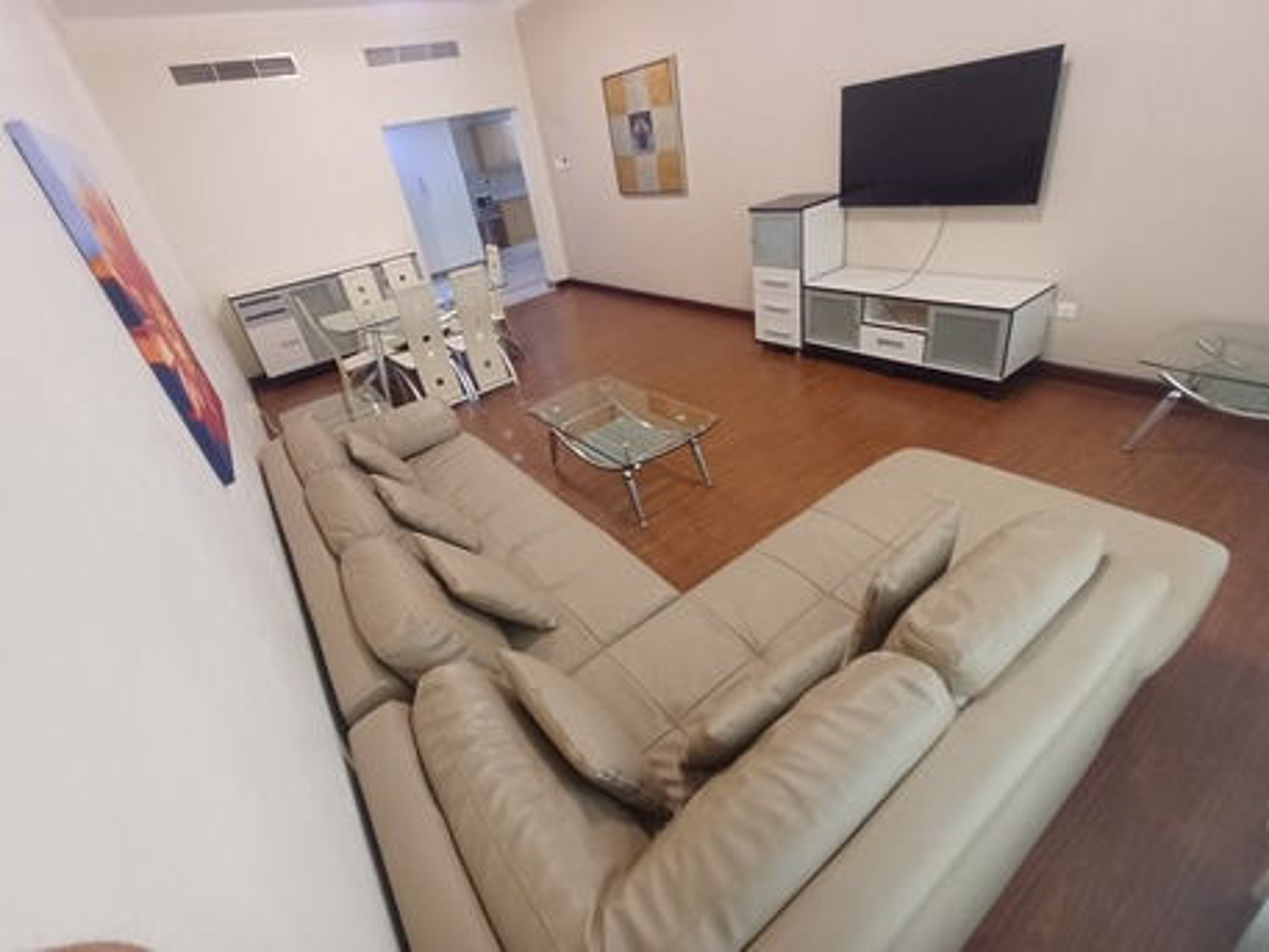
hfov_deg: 94.5
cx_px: 634
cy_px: 476
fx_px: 587
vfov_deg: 78.1
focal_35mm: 16
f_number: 2.2
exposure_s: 1/33.3
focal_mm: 1.64
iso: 200
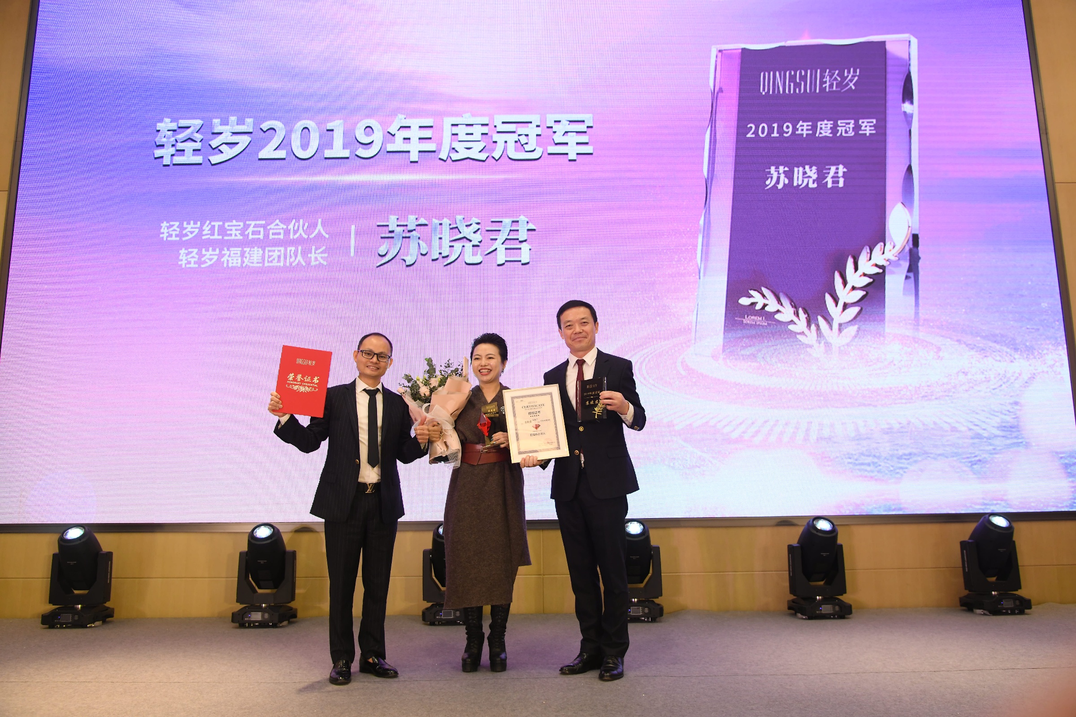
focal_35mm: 27
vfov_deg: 47.9
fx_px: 807
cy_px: 358
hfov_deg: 67.4
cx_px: 538
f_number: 5.6
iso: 1600
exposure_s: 1/100
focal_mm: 27
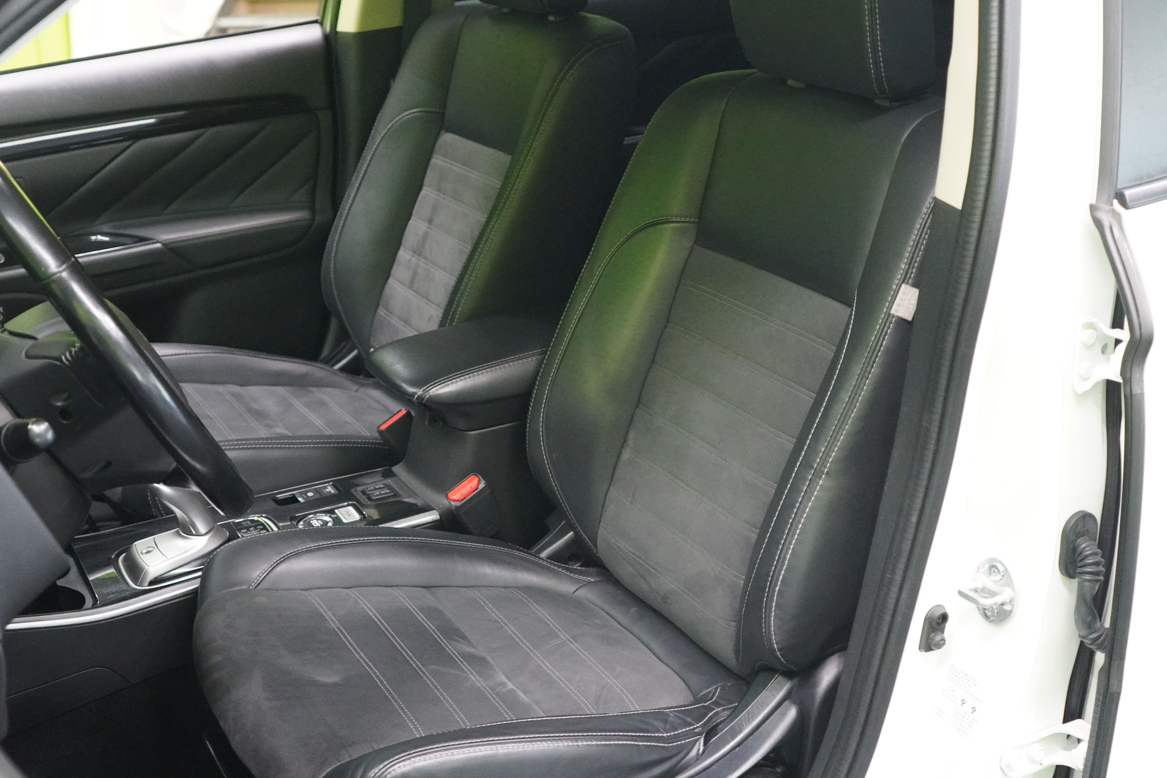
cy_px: 389
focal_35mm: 44
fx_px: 1410
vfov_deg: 30.8
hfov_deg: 45.0
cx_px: 584
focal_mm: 29
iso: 6400
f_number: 3.5
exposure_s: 1/50
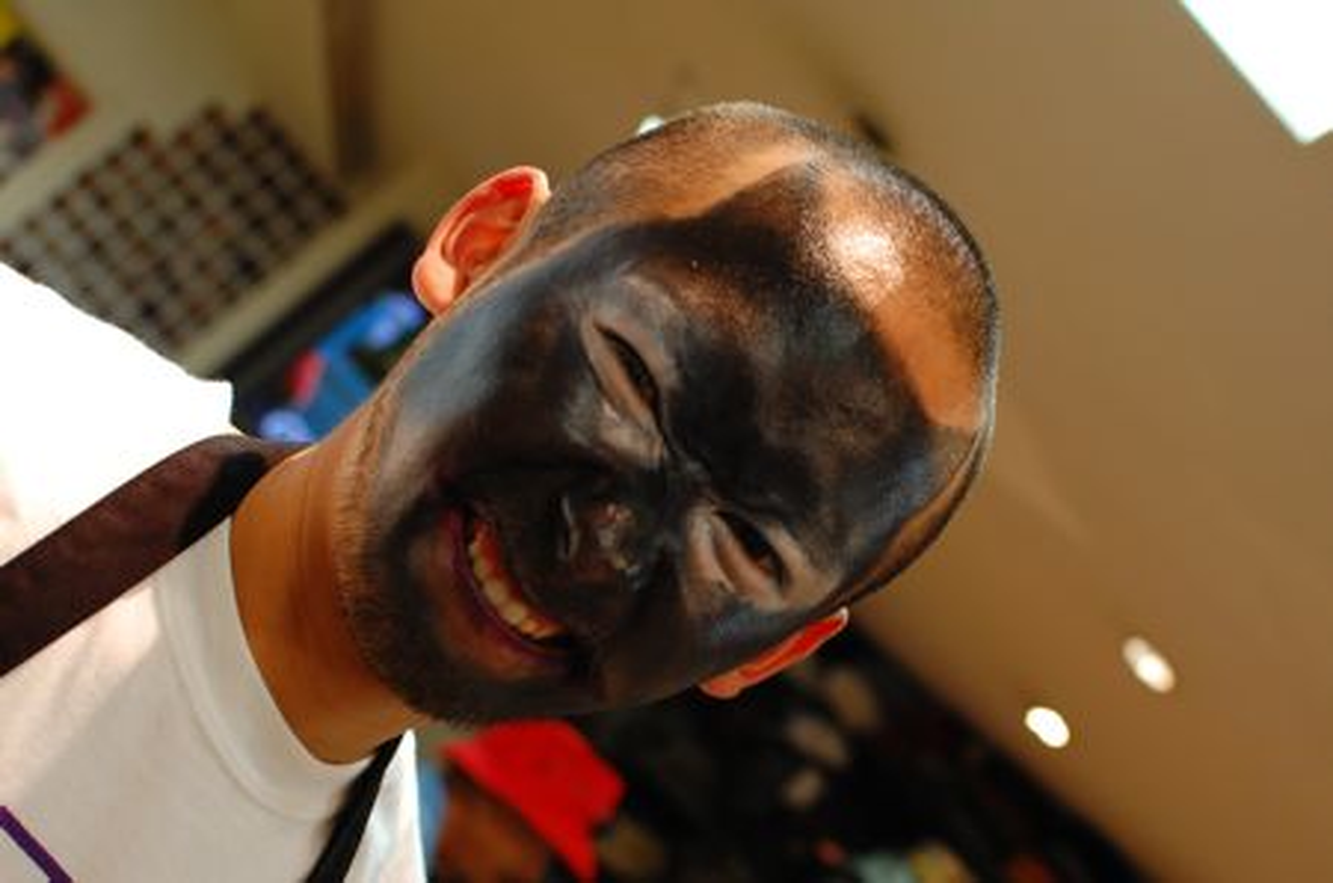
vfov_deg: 25.6
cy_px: 442
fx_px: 1940
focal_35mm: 52
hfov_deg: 37.9
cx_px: 666
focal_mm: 35
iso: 400
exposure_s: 1/50
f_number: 3.5
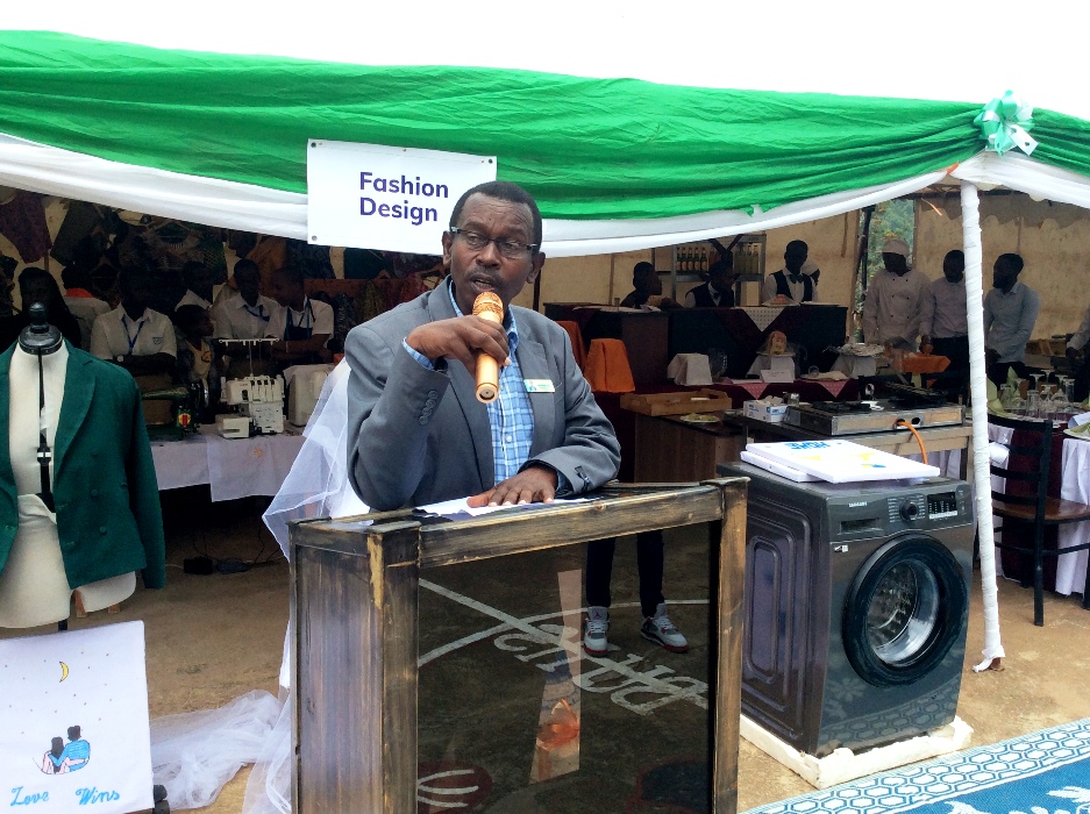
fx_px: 1006
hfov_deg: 56.9
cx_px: 545
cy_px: 407
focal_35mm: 32
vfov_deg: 44.1
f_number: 2.4
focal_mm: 3.3
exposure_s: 1/853
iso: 32
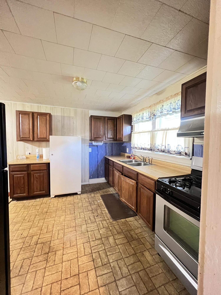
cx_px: 110
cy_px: 148
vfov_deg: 106.2
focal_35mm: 13
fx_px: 111
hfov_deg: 89.9
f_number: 1.8
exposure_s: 1/24
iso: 1600
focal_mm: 1.57
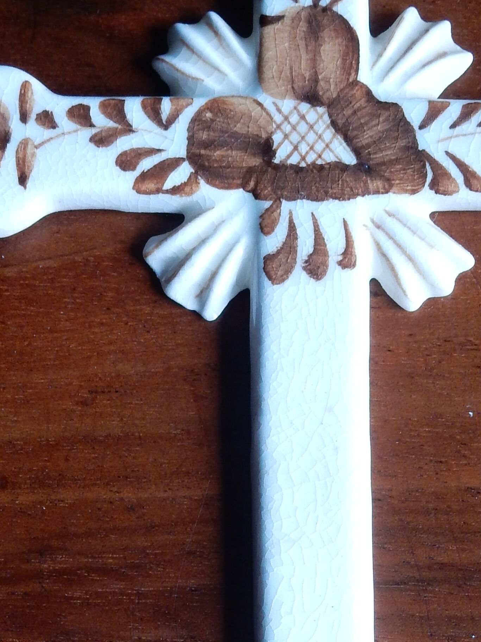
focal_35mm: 129
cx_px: 321
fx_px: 2391
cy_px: 696
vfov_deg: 14.9
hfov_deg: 11.5
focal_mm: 9
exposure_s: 1/40
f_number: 4.5
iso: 160
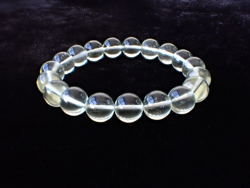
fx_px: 217
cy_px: 94
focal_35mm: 30
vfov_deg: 46.8
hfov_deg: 60.0
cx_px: 125
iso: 500
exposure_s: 1/125
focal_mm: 5.4
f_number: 3.2
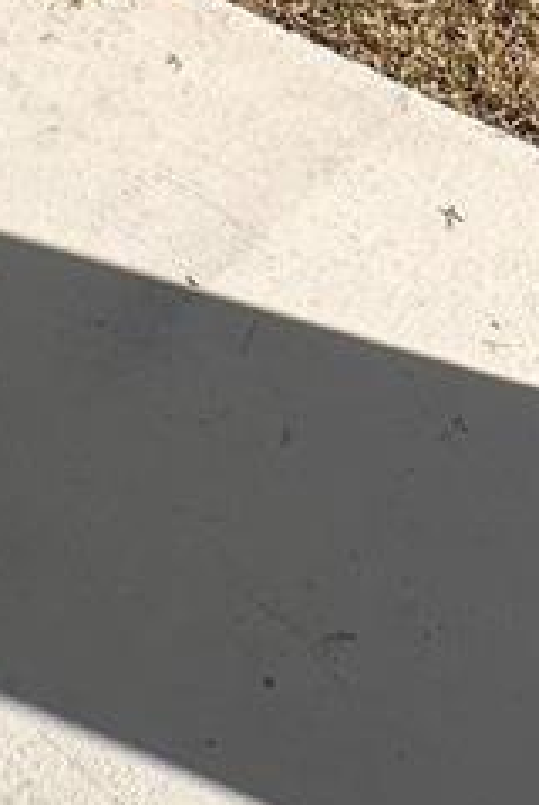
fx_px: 1635
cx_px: 340
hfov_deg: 18.7
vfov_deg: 17.6
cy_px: -879
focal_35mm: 73
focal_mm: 2.22
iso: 50
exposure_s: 1/2747
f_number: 2.2
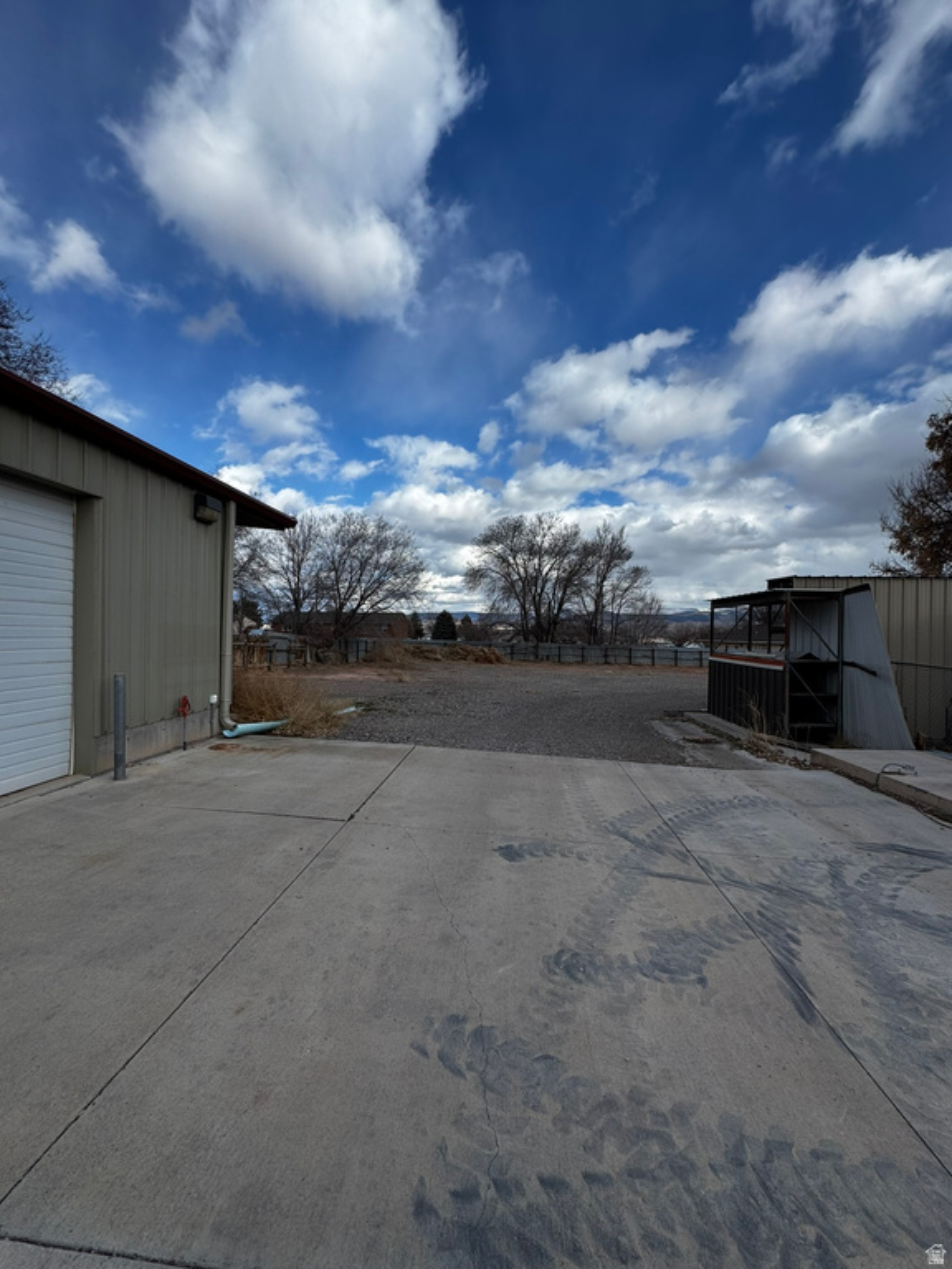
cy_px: 634
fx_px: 513
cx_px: 476
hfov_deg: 85.7
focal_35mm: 14
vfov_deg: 102.1
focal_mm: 2.22
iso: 50
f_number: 2.2
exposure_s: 1/1672
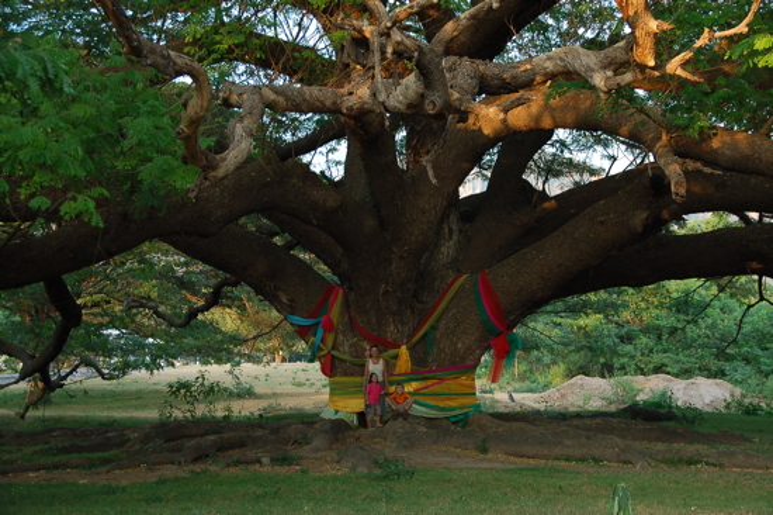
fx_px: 1609
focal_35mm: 75
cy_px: 258
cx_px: 386
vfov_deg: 18.2
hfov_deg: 27.0
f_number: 5
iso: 200
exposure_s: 1/80
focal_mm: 50
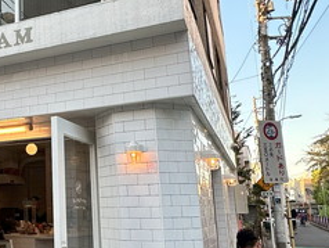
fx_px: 447
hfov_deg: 36.5
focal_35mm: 47
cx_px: 4
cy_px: 126
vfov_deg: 30.9
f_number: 2.2
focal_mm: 2.22
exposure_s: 1/141
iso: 40
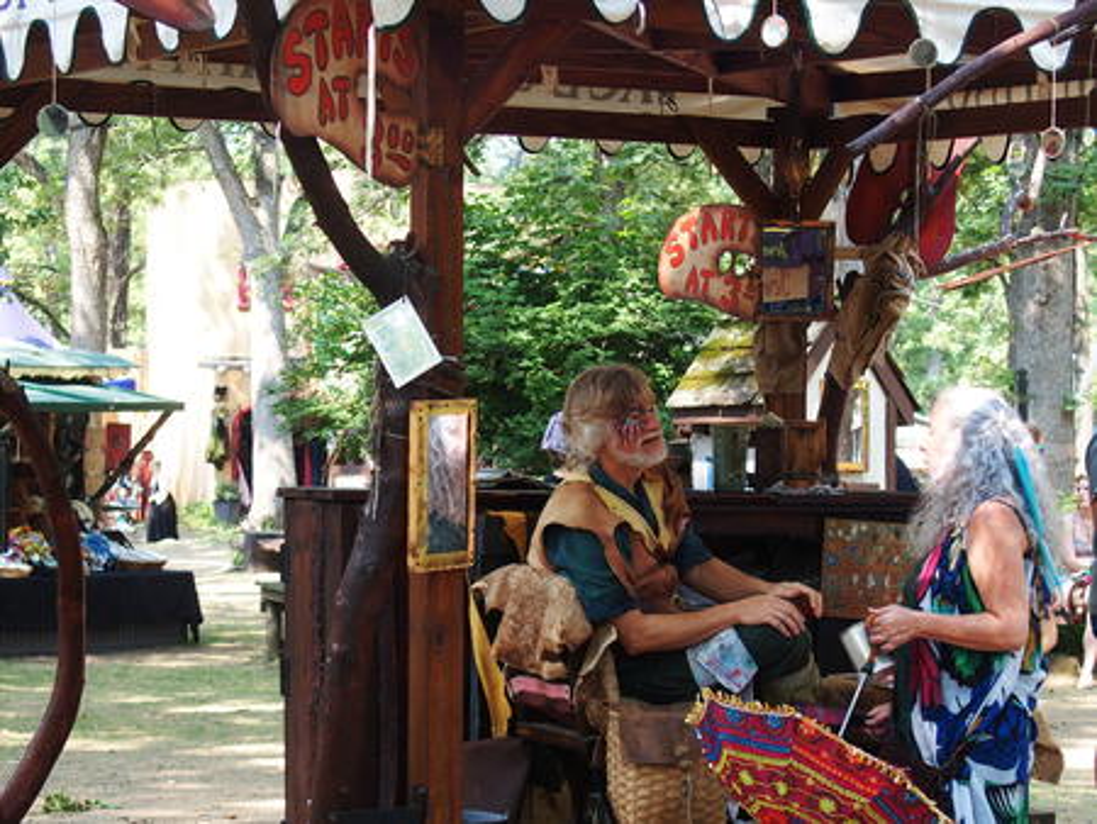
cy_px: 412
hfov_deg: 19.6
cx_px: 548
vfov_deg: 14.8
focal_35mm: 100
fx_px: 3171
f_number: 2.8
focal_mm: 21.2
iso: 125
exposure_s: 1/200
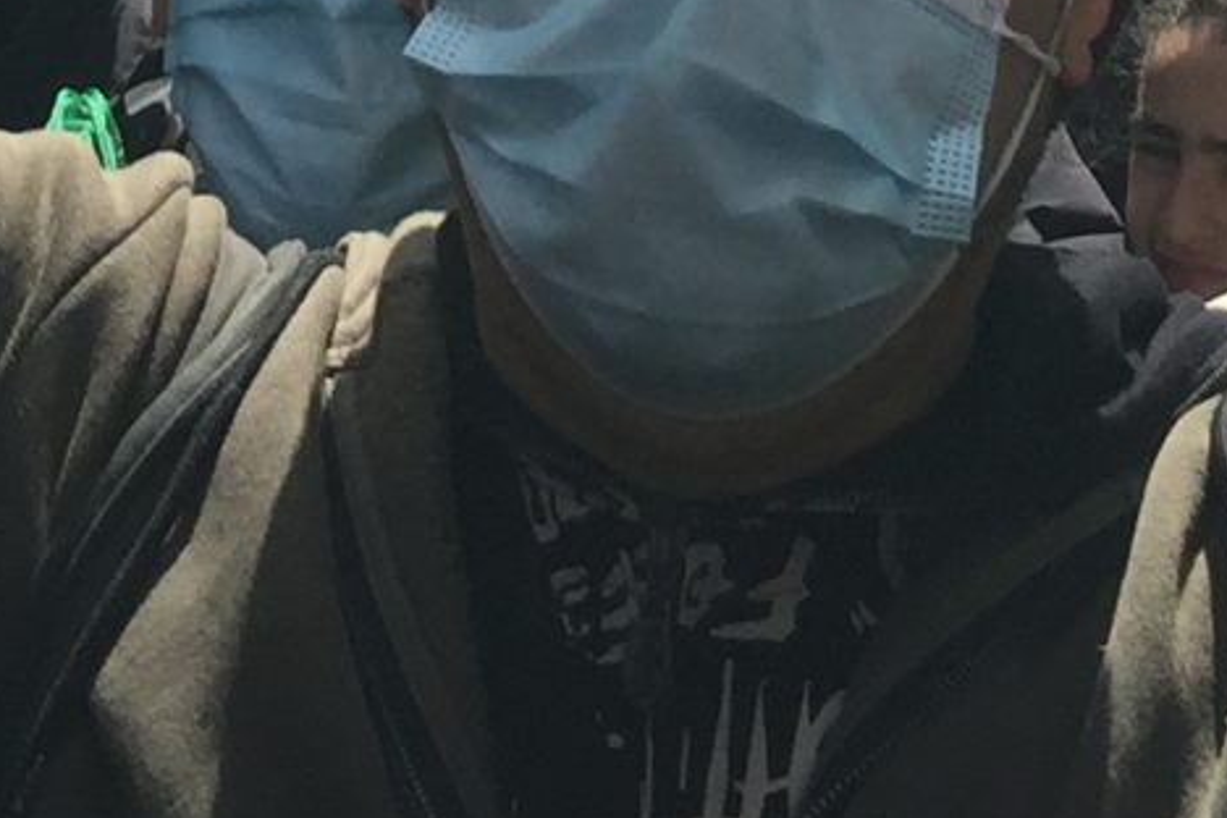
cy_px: -1203
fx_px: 5623
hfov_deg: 12.4
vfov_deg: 7.7
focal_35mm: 165
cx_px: 404
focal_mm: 4.15
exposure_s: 1/1980
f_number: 2.2
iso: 32
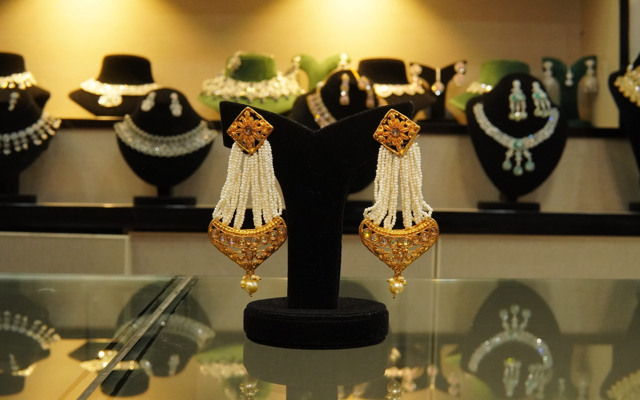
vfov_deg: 28.0
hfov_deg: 43.5
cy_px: 210
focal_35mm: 46
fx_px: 802
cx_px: 321
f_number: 9
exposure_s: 1/80
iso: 4000
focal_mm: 30
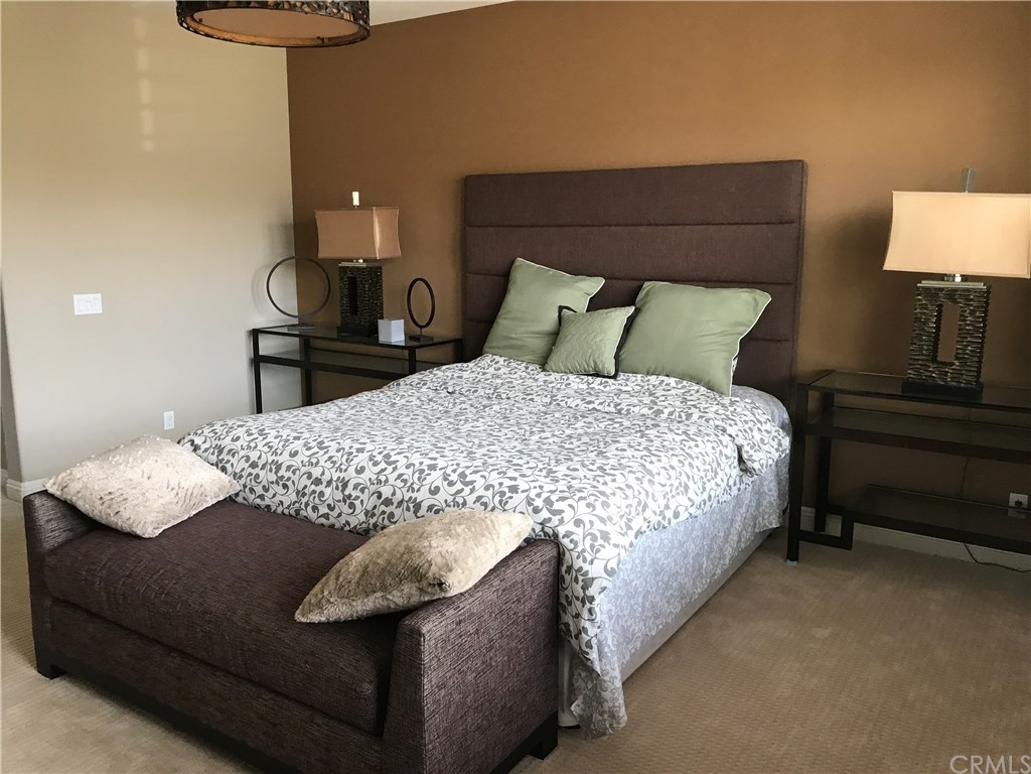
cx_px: 516
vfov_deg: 49.7
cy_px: 387
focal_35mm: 28
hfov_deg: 63.4
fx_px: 834
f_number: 1.8
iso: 40
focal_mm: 3.99
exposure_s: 1/30
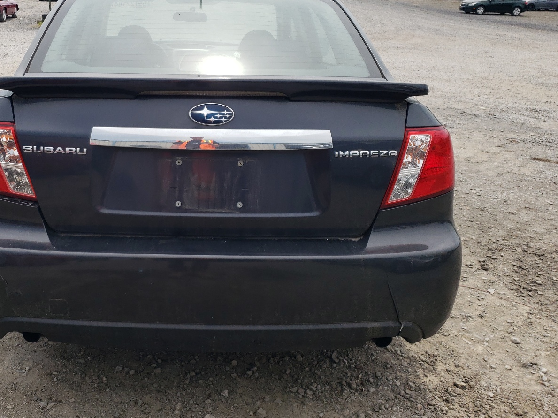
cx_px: 203
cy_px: 169
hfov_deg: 52.0
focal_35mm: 35
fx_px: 564
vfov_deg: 40.5
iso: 50
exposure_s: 1/2500
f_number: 1.5
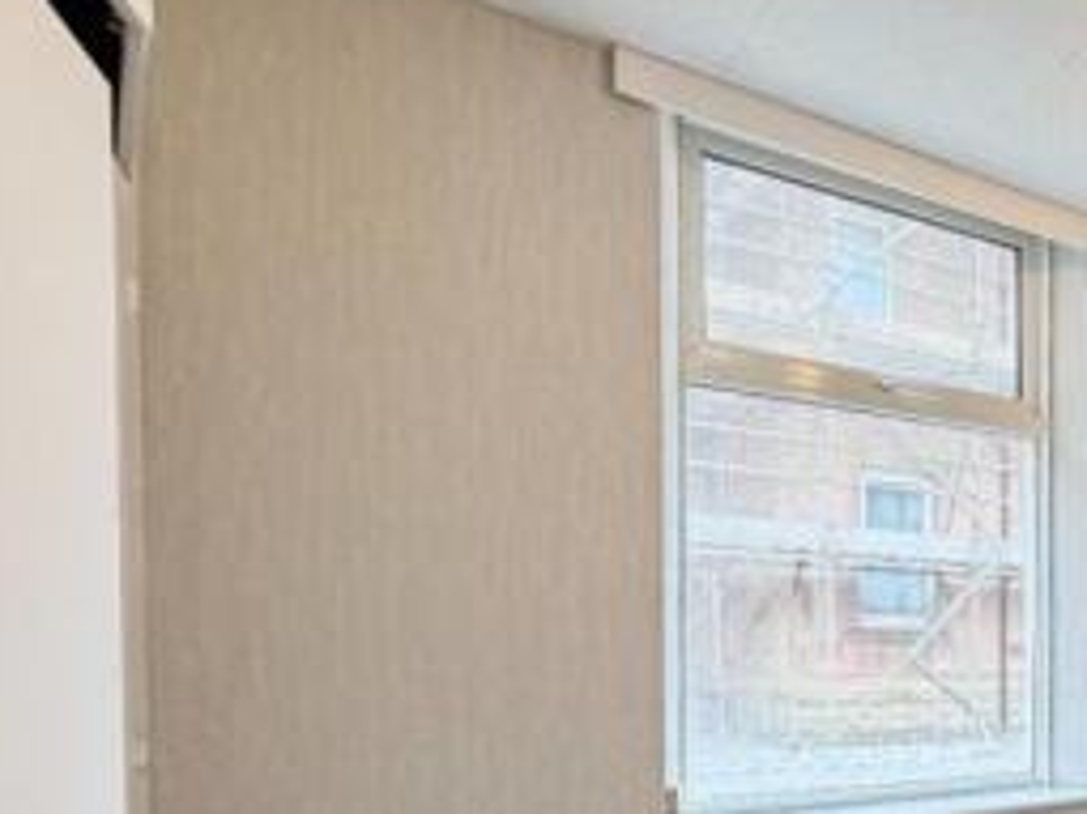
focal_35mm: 32
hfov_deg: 42.4
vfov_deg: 41.8
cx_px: 1238
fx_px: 1004
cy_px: 675
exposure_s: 1/50
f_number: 2.2
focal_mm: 2.22
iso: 250
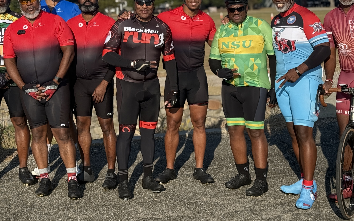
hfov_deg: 27.1
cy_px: 38
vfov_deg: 17.0
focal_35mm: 76
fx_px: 733
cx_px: 137
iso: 80
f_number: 1.78
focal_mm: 6.76
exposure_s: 1/4329
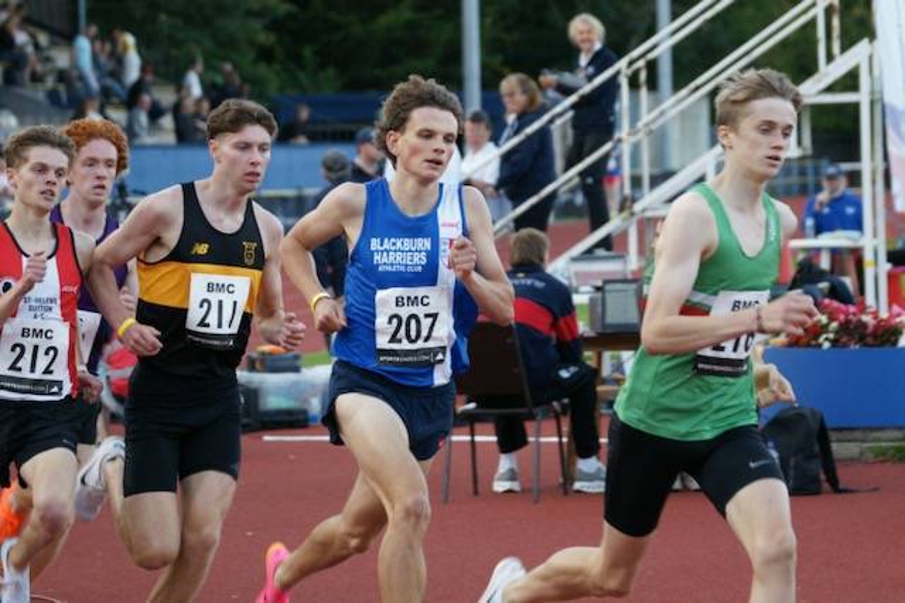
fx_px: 5088
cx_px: 452
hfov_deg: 10.2
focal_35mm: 202
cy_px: 302
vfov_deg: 6.8
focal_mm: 135
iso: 800
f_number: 5.6
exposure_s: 1/250
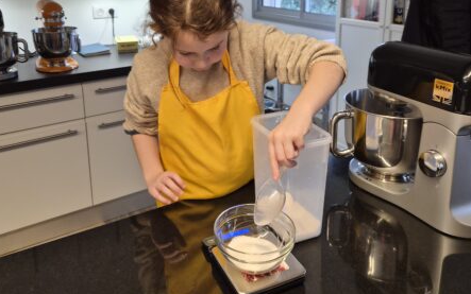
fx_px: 424
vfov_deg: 37.1
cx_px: 233
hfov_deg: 58.1
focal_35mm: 33
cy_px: 63
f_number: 1.8
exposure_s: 1/100
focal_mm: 5.4
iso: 125
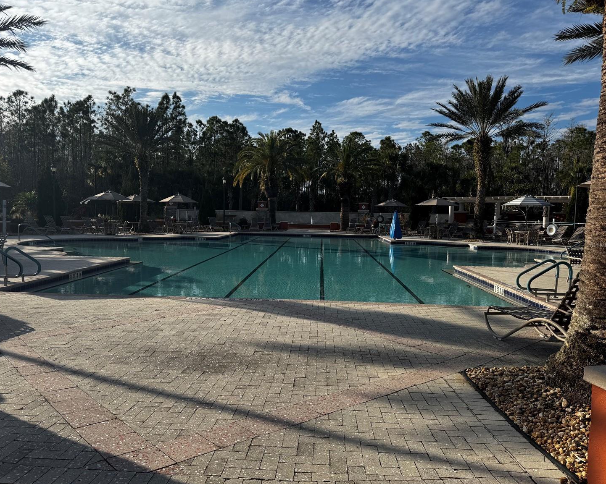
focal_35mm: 26
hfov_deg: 66.0
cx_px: 290
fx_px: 466
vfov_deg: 54.9
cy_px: 244
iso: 80
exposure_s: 1/5348
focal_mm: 6.76
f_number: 1.78
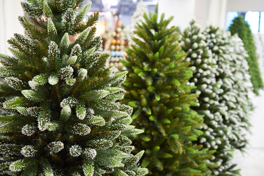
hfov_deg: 48.4
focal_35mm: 40
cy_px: 88
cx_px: 132
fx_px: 293
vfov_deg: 33.4
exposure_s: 1/50
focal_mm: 40
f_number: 3.2
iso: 800
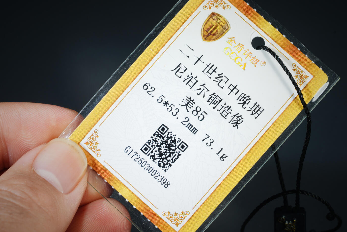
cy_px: 116
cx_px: 174
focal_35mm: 132
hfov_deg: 15.5
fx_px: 1273
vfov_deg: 10.4
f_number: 18
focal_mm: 88
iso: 100
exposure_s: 1/160
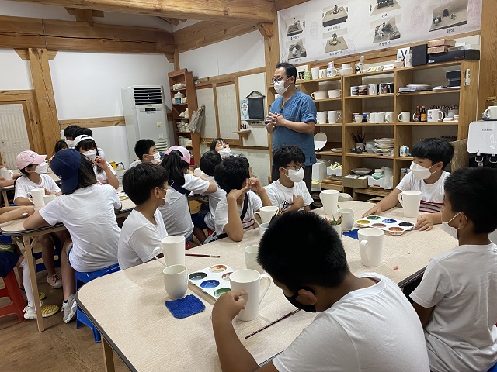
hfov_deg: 67.3
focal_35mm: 26
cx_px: 248
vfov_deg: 53.1
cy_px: 186
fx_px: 373
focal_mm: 4.25
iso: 100
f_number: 1.8
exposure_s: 1/60
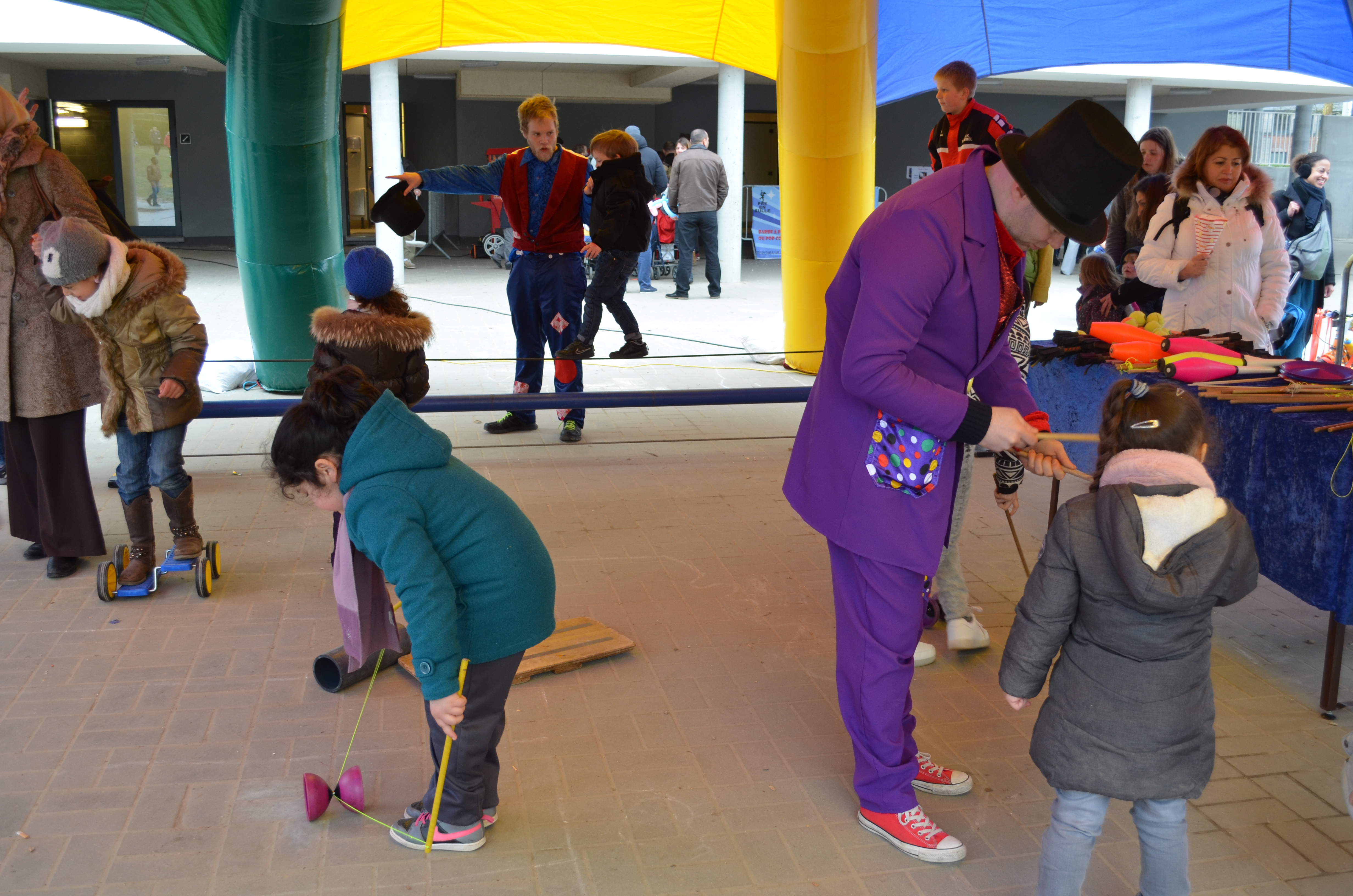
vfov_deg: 39.8
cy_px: 448
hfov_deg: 57.3
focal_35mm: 33
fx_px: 1238
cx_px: 676
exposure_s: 1/100
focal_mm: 22
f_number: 5
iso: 400
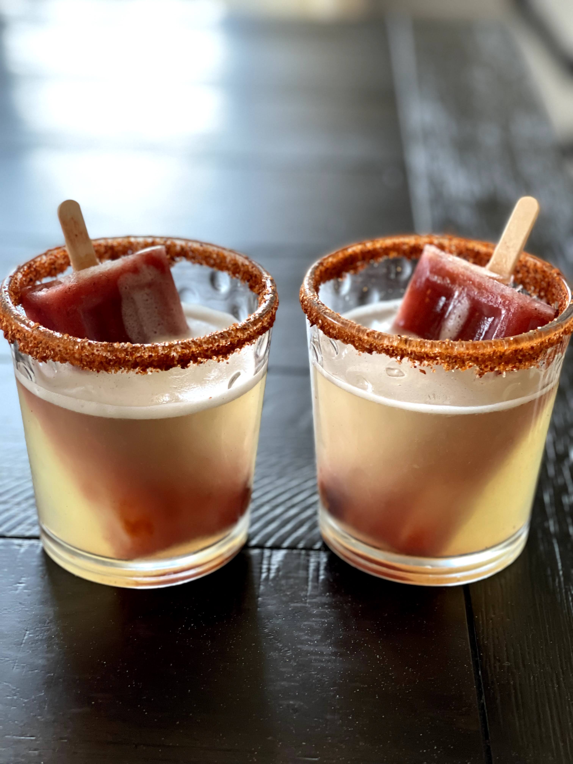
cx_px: 286
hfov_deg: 22.9
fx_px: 1413
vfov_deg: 30.3
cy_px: 382
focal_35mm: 64
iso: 250
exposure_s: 1/40
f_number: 2.2
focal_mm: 7.5
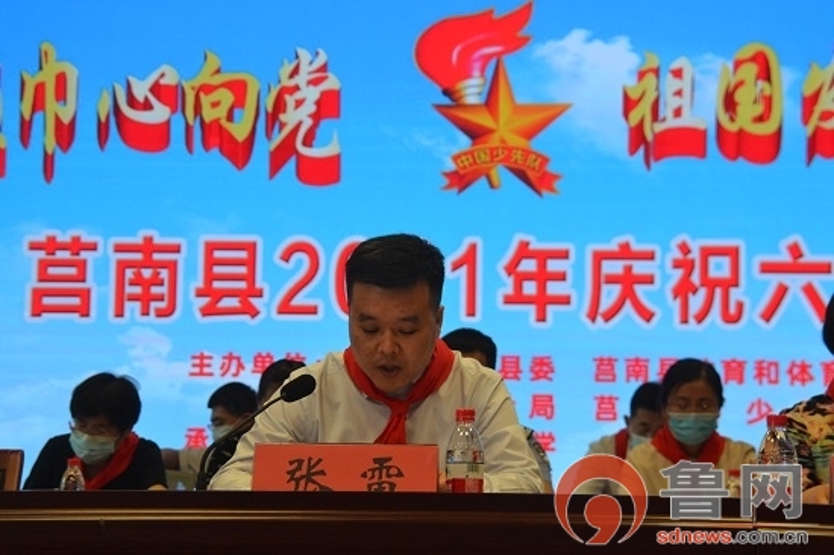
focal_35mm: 84
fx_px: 1945
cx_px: 417
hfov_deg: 24.2
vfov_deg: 16.2
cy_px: 278
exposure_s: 1/60
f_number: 5.3
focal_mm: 56
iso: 560
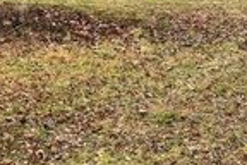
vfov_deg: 14.5
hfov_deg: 21.3
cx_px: 213
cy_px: 104
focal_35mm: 94
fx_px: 645
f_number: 1.5
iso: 40
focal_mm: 5.7
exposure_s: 1/121
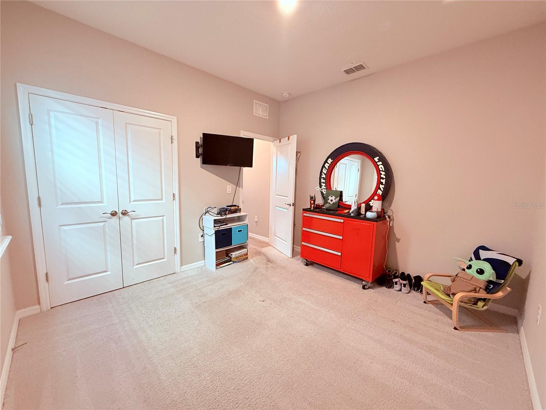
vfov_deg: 85.7
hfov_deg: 102.1
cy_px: 205
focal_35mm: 14
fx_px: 221
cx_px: 273
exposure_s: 1/60
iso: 500
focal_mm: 2.22
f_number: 2.2
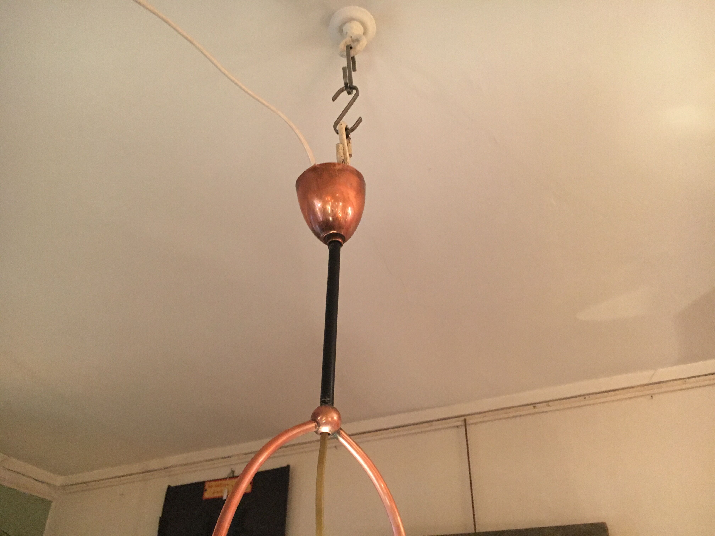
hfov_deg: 61.7
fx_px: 599
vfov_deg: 48.2
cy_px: 268
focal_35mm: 29
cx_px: 358
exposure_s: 1/33
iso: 200
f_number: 2.2
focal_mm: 4.15
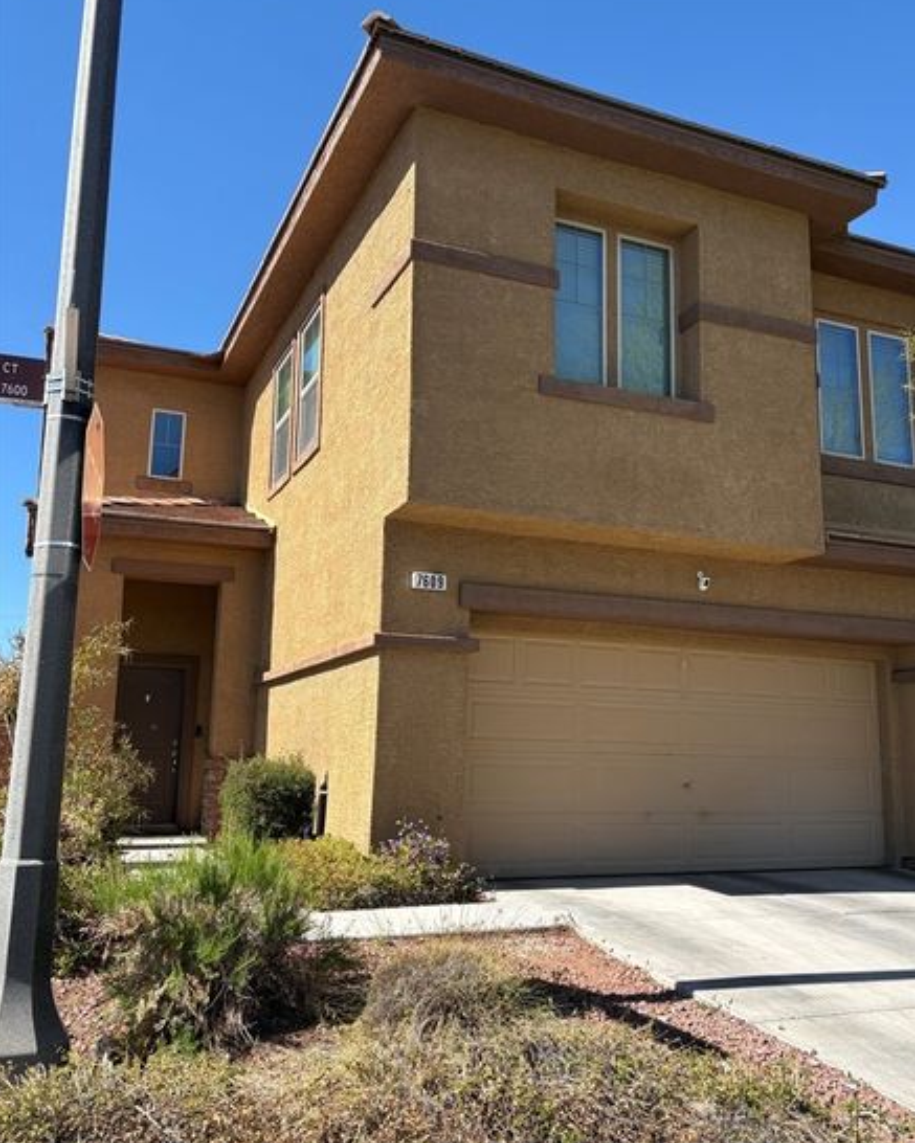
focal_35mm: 31
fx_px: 1049
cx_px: 517
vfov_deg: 57.2
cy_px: 566
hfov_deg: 47.0
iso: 50
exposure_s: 1/2364
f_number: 1.6
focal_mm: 5.96
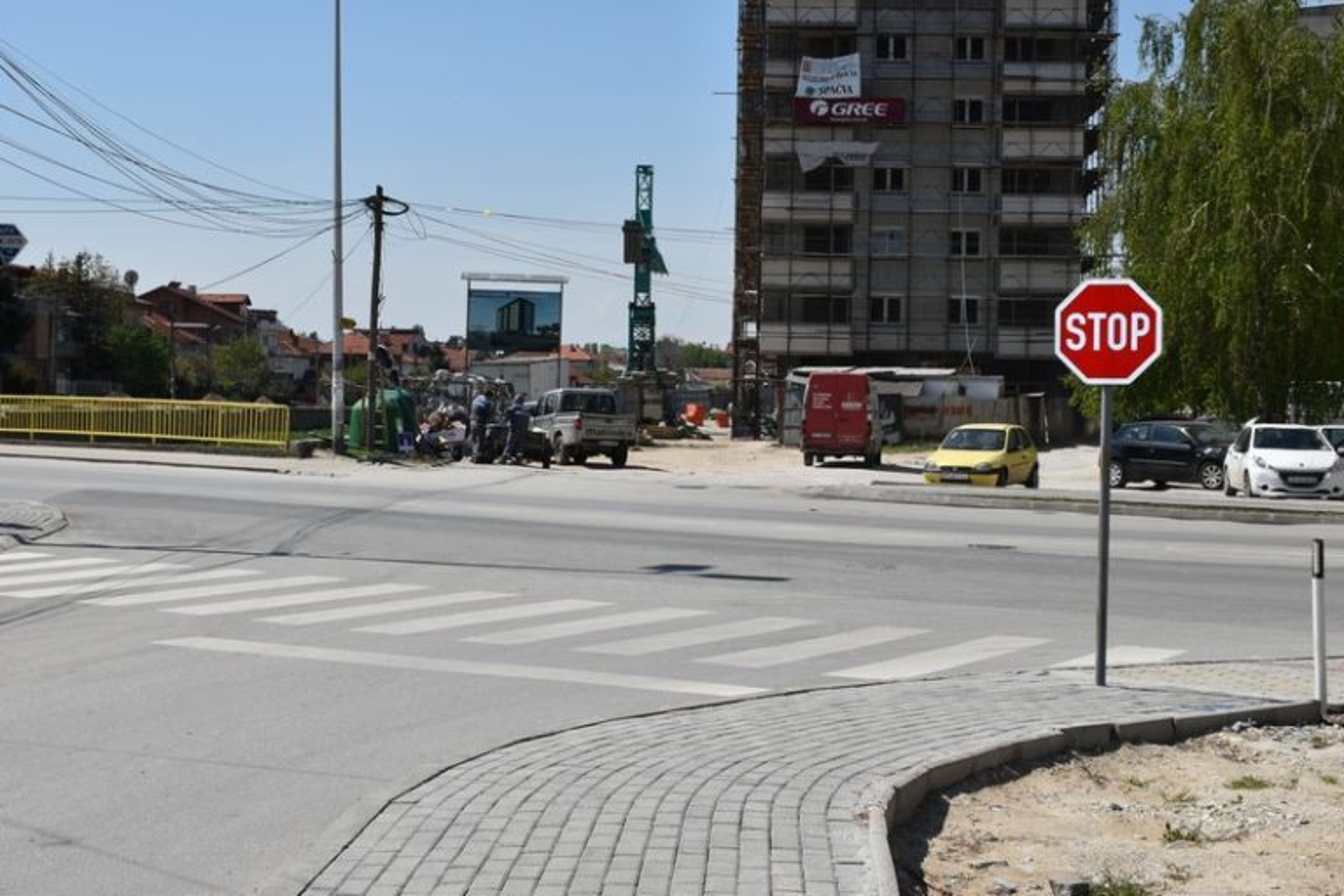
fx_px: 1960
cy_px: 448
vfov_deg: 25.8
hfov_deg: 37.9
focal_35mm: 52
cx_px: 672
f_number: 13
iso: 100
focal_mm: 35
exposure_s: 1/200
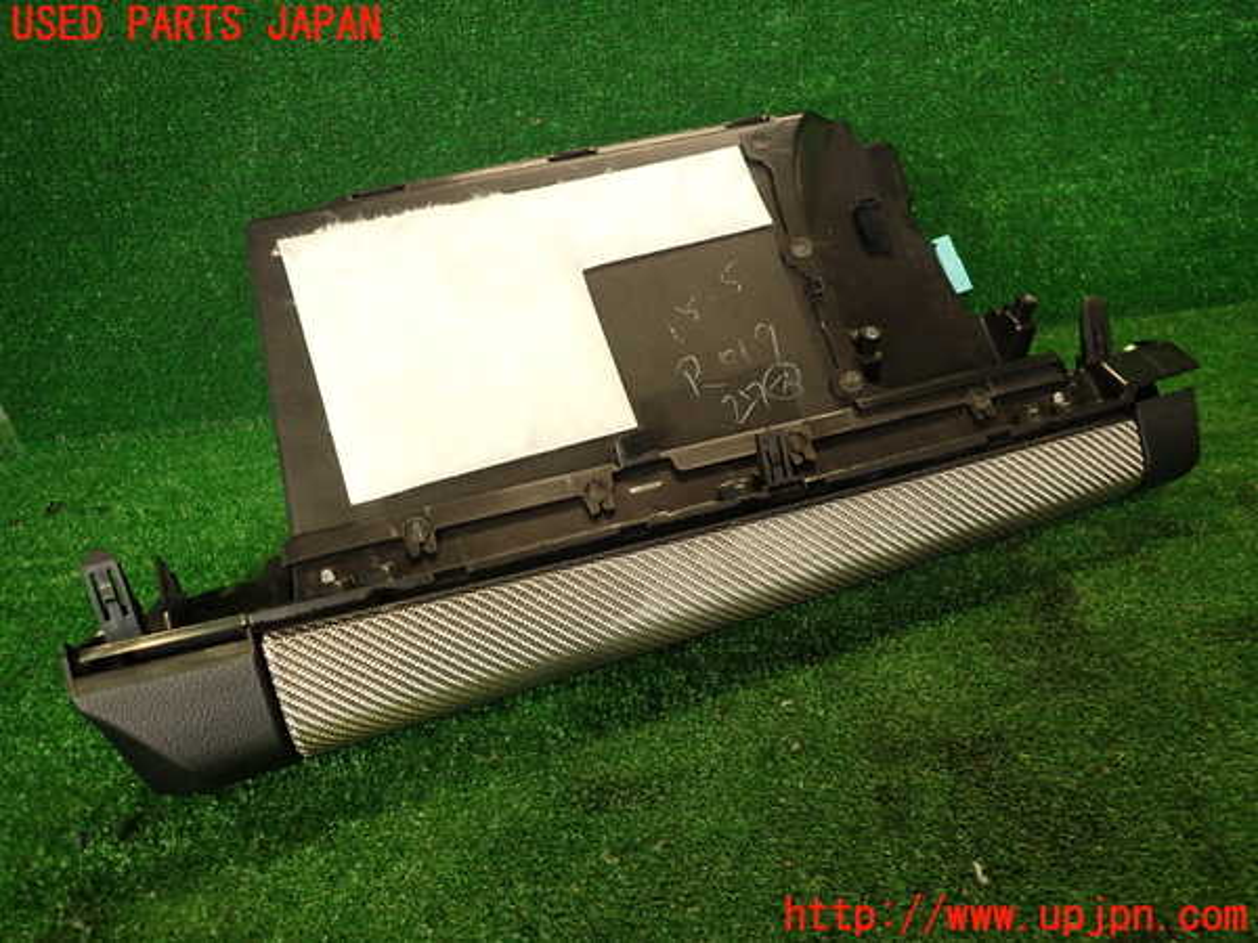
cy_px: 472
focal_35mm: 25
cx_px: 629
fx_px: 909
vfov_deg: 54.9
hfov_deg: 69.4
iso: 200
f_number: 2
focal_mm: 4.5
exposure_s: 1/60
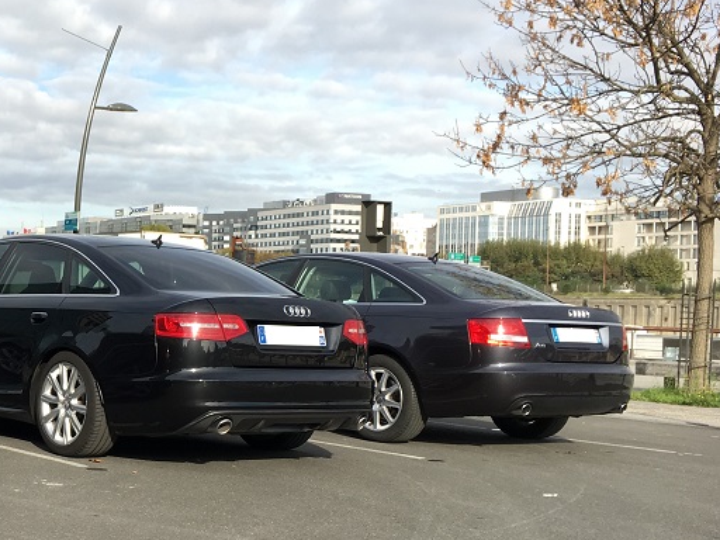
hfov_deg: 31.2
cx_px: 27
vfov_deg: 25.2
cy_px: 321
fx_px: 1206
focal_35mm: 58
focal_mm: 4.15
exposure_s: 1/591
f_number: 2.2
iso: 25
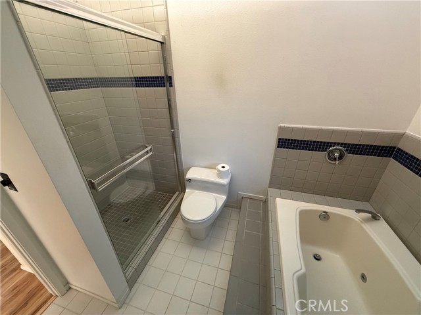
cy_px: 158
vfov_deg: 85.7
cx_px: 210
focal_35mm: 14
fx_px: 170
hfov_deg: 102.1
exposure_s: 1/120
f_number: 2.2
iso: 320
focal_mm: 2.22
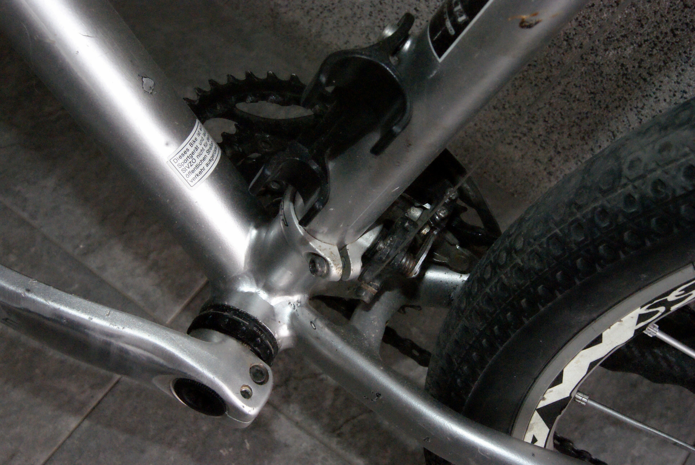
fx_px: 1015
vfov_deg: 25.8
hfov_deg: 37.8
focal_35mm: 52
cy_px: 232
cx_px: 348
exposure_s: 1/60
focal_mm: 35
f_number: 14
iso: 3200
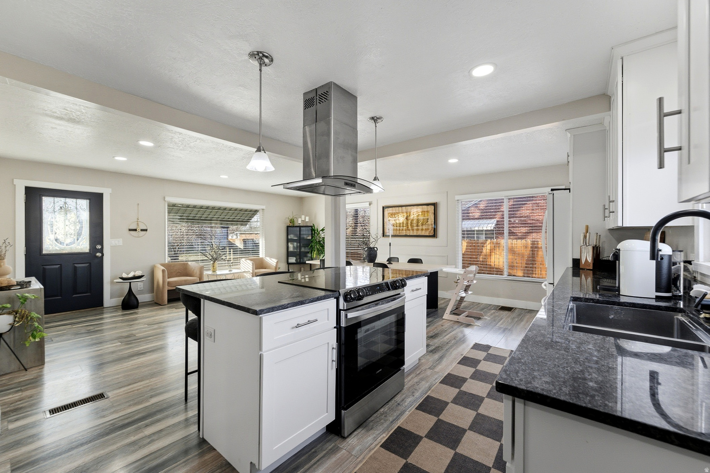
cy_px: 236
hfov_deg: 104.3
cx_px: 355
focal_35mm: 14
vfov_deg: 81.2
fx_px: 276
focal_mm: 14
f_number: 8
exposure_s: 1/400
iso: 250
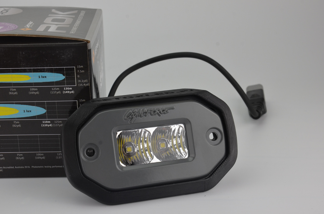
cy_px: 107
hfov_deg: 27.0
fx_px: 673
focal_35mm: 75
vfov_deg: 18.1
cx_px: 162
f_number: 10
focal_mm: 50
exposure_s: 1/60
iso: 360
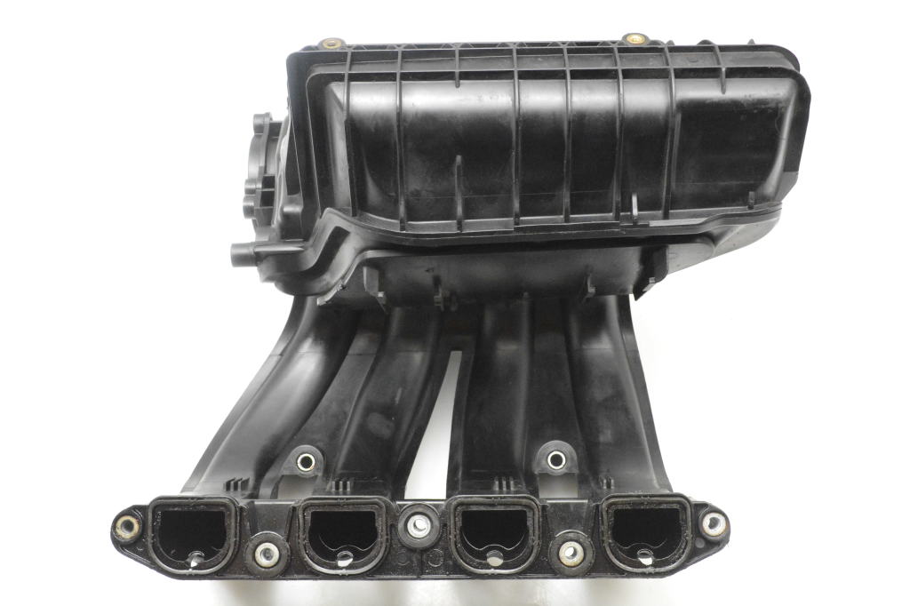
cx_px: 455
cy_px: 303
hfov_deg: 41.1
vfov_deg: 28.1
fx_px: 1213
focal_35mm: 48
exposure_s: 1/200
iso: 6400
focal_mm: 32
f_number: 7.1
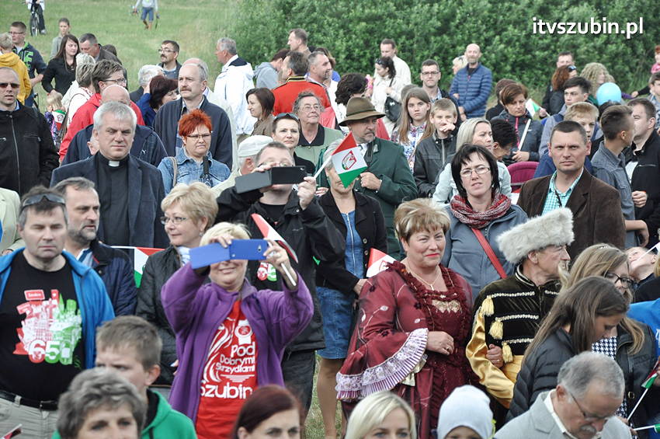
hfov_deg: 13.1
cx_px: 330
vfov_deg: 8.7
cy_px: 220
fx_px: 2885
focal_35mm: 158
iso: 1250
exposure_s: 1/640
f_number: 6.3
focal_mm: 105
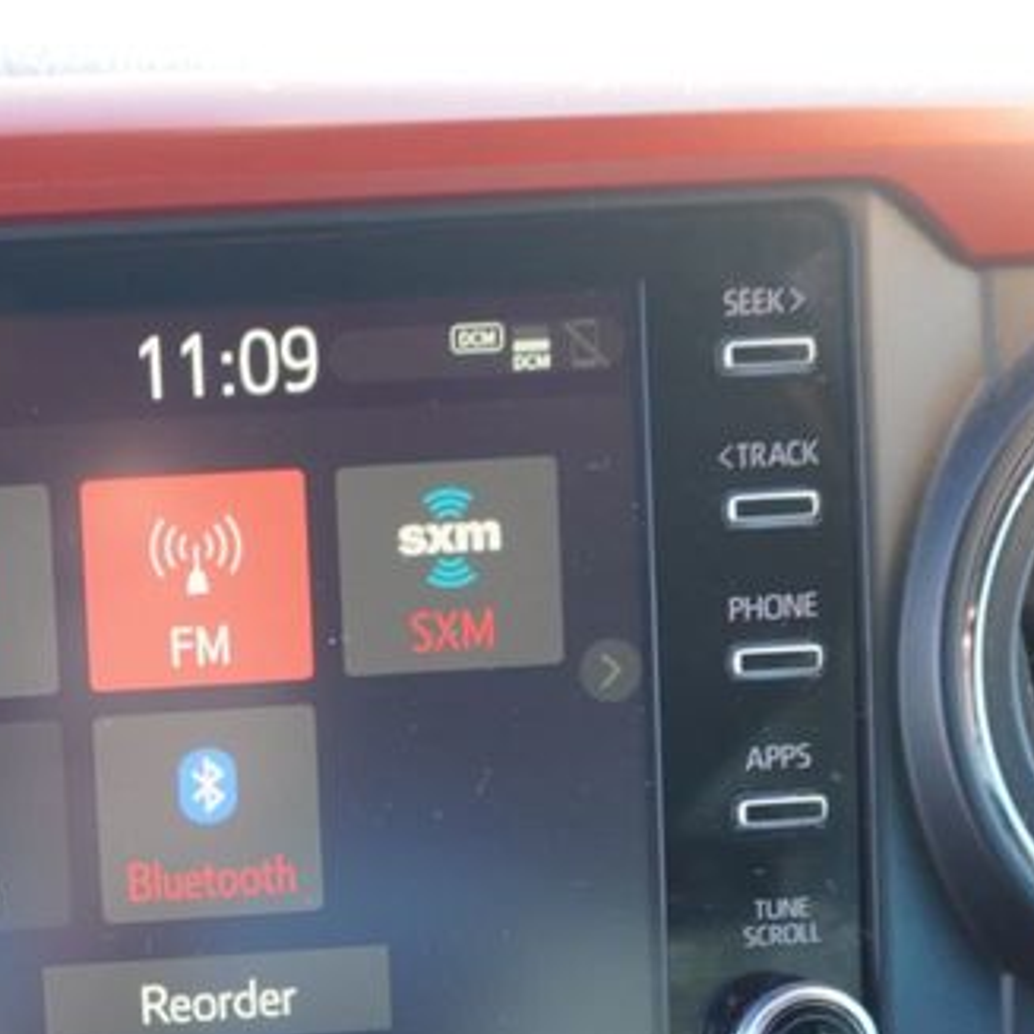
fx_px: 2163
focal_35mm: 64
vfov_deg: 26.2
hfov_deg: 25.4
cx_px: -38
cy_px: 873
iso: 400
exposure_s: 1/60
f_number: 4
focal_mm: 16
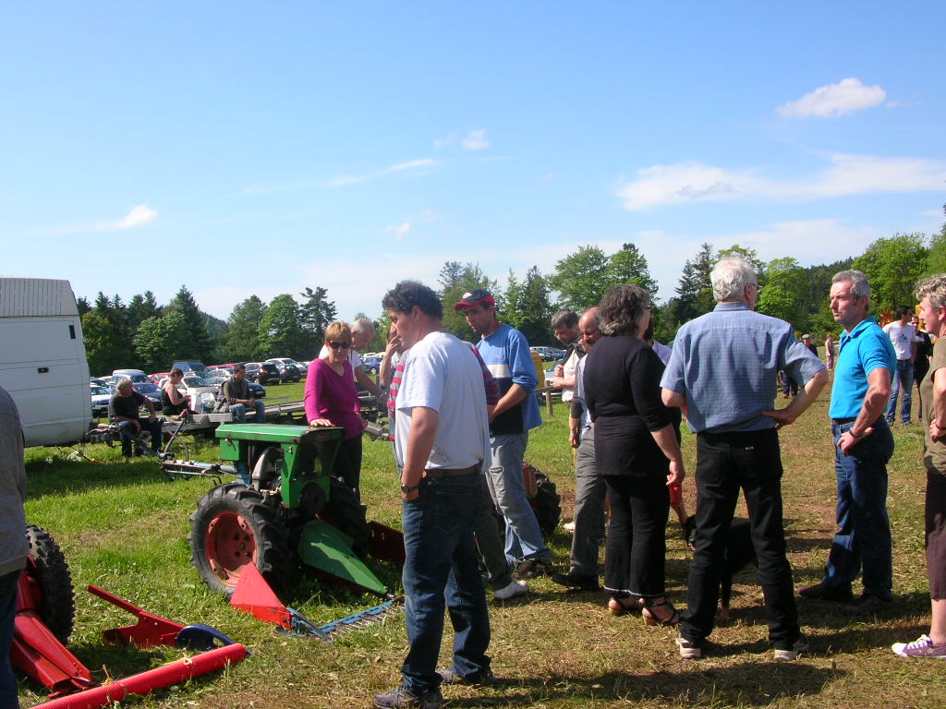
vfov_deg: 40.7
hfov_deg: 52.6
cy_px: 354
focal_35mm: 35
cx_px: 473
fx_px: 956
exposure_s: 1/224
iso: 50
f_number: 5.6
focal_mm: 5.8
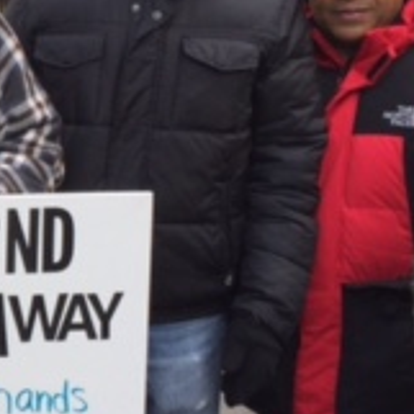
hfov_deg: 16.0
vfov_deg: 17.0
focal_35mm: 102
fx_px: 1380
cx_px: -159
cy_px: 244
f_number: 2.2
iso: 32
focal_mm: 4.15
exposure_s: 1/332
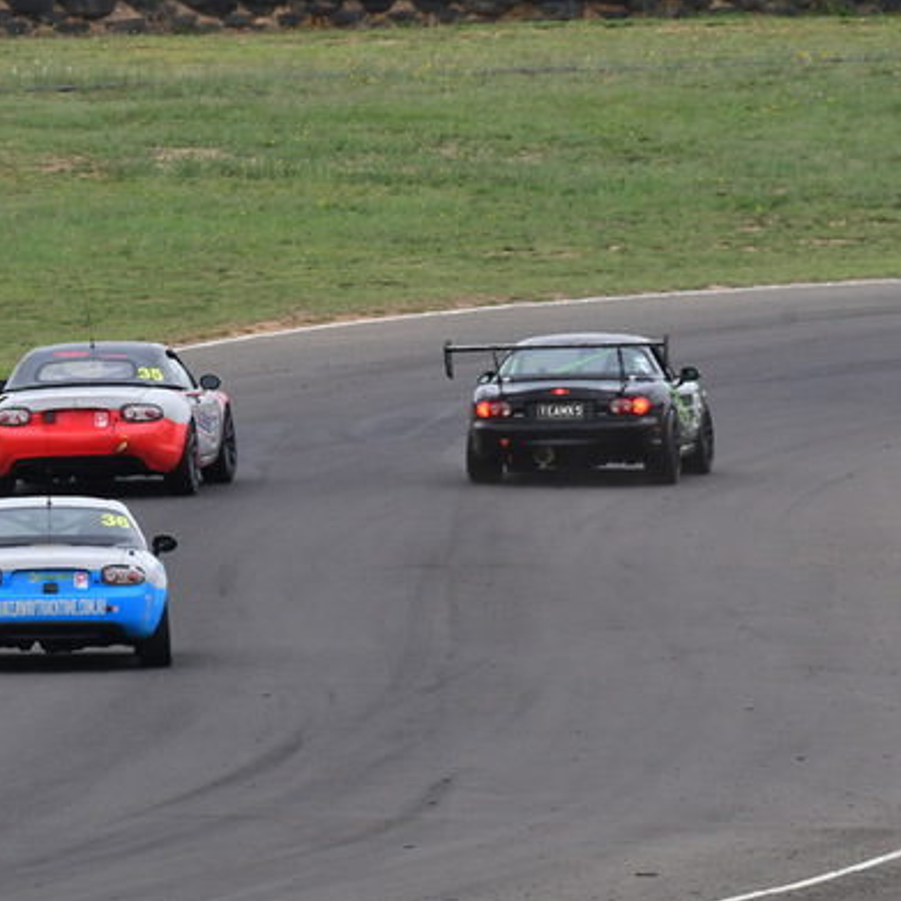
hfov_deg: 1.3
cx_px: 311
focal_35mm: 1304
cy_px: 350
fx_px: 38400
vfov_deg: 1.3
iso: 640
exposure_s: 1/640
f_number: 11
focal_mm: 500
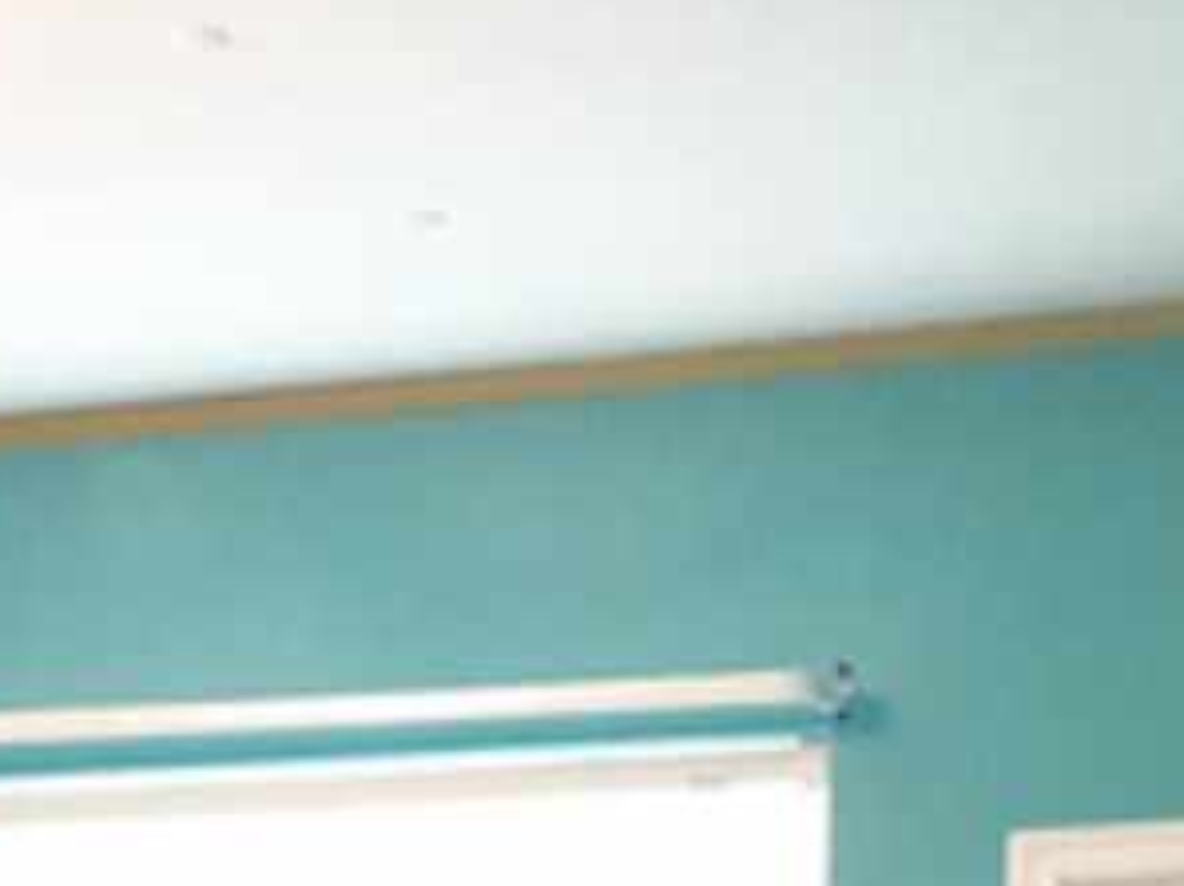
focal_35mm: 116
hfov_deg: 16.5
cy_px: 1863
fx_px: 3964
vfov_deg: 11.3
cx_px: -115
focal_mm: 2.91
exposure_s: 1/40
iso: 250
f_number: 1.9
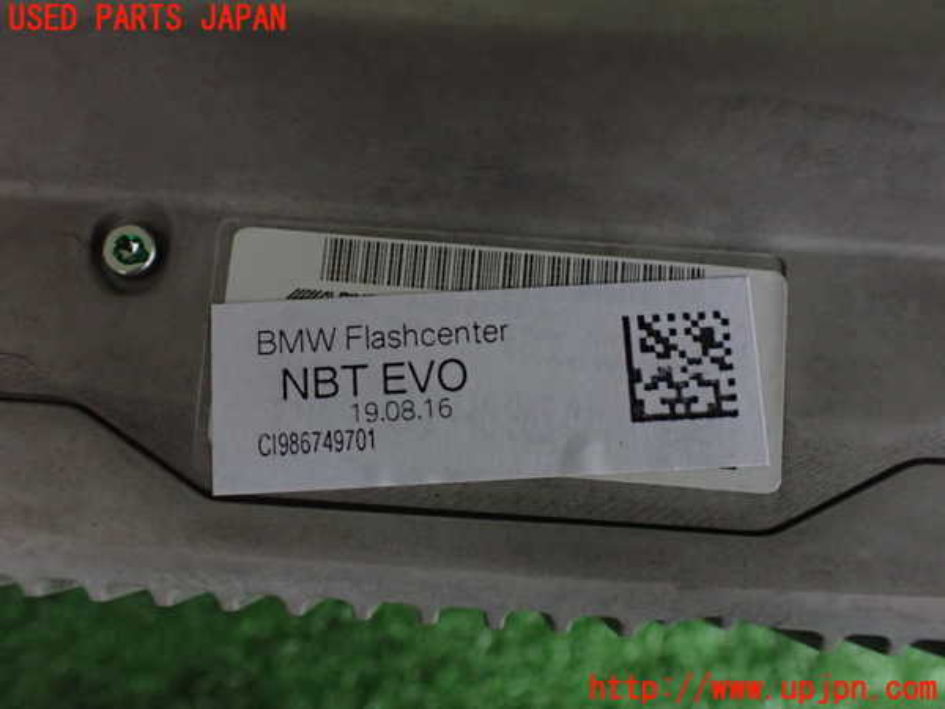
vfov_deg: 46.8
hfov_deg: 60.0
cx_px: 472
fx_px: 819
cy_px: 354
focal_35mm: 30
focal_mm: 5.4
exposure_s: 1/50
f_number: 2.3
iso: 800
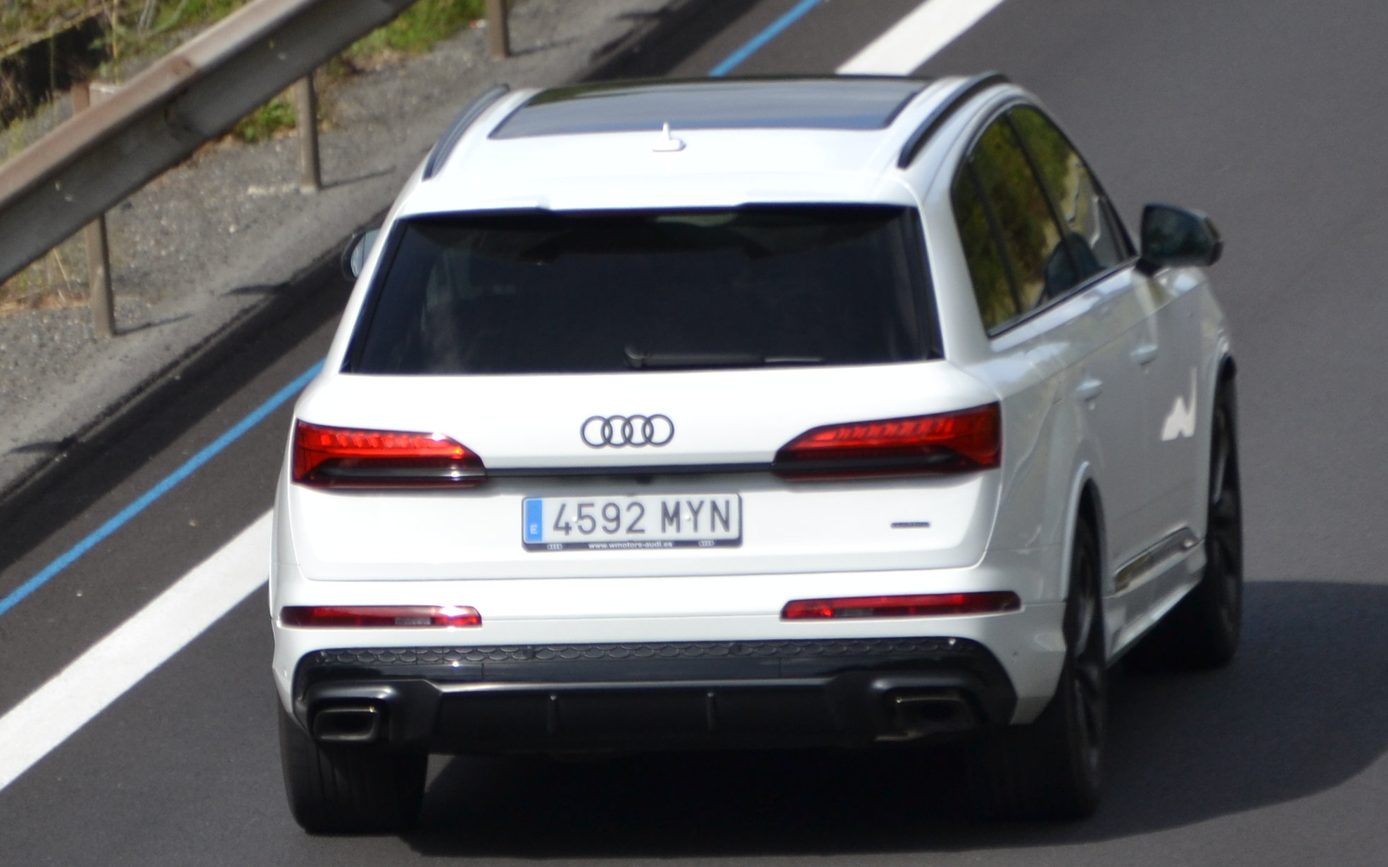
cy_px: 443
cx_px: 693
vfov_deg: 4.3
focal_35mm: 307
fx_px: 11612
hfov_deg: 6.8
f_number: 5.6
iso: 200
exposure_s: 1/1000
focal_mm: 200
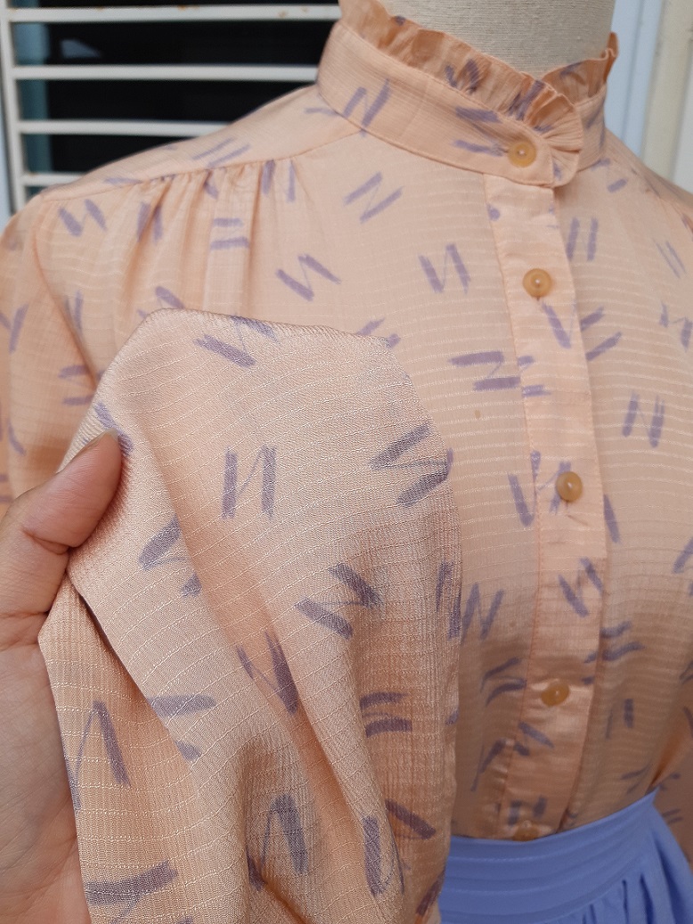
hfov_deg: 53.1
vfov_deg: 67.3
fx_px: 694
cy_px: 462
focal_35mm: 26
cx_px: 346
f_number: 1.7
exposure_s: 1/943
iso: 40
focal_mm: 3.92
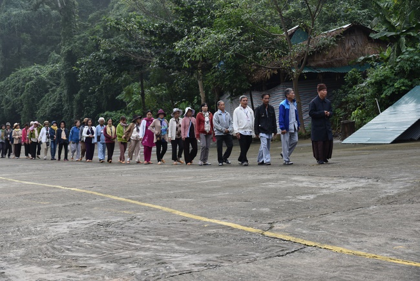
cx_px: 210
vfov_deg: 20.6
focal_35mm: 66
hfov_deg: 30.5
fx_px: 770
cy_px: 140
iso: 640
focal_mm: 66
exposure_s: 1/200
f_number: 7.1
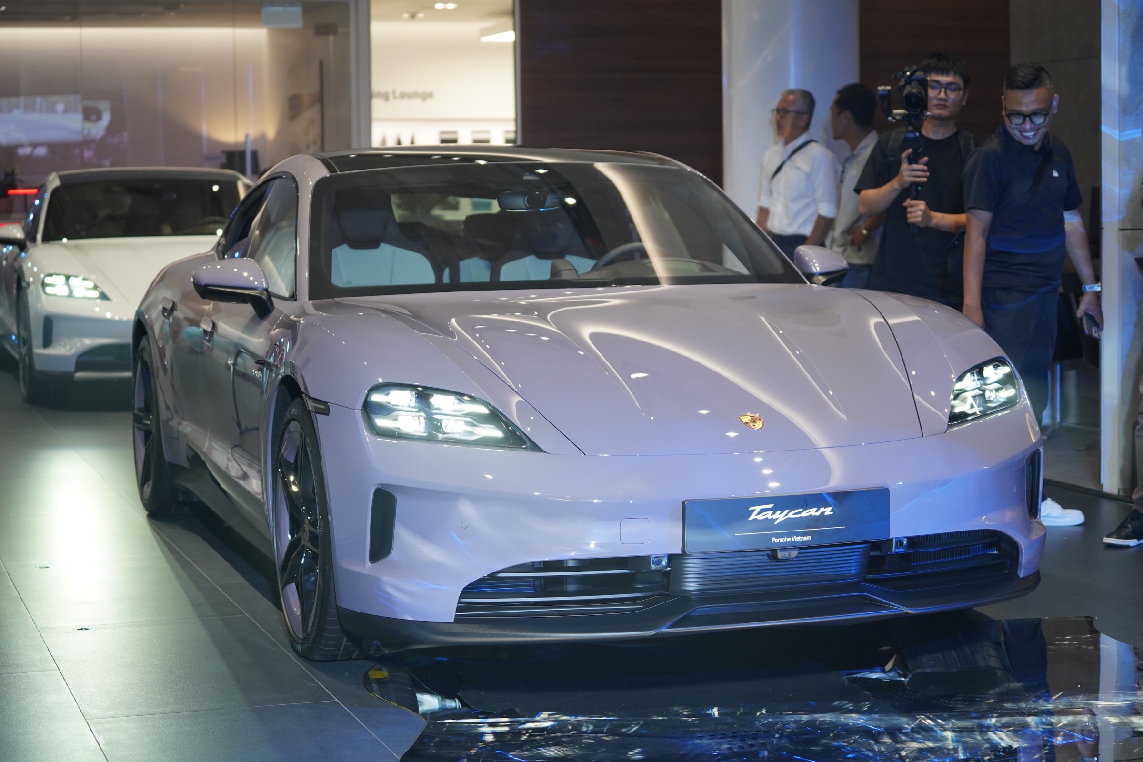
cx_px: 572
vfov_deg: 19.5
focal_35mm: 70
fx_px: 2222
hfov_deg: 28.8
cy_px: 381
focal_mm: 70
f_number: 4
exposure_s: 1/250
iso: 1600
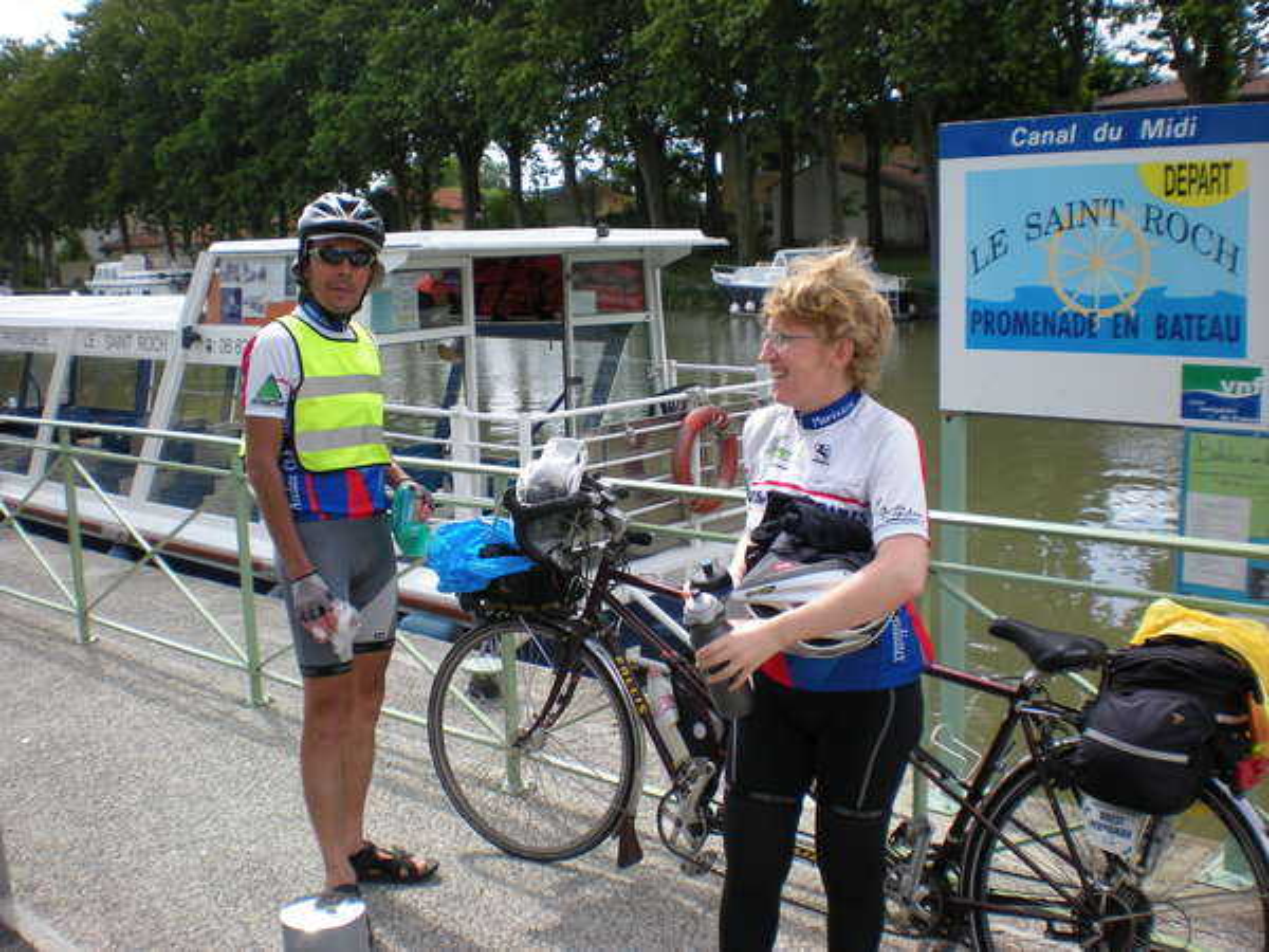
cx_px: 634
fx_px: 1393
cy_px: 476
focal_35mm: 38
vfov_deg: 37.7
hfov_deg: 49.0
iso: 64
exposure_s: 1/210
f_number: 4.6
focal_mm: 6.3
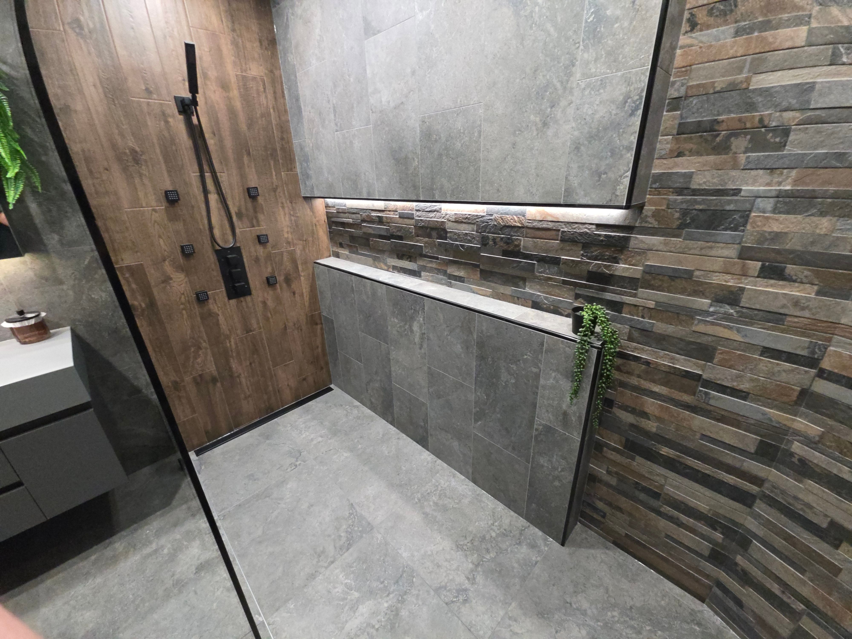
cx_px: 426
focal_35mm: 13
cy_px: 320
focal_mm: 2.2
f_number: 1.9
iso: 640
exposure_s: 1/50
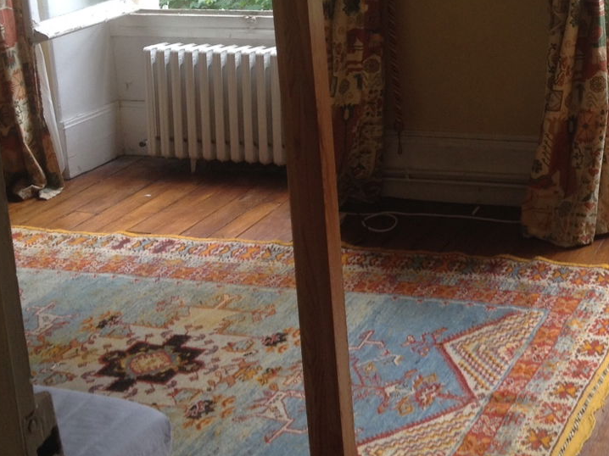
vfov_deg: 18.4
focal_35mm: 78
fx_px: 1372
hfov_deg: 24.5
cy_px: 9
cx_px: 517
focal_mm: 4.28
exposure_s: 1/60
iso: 50
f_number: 2.4
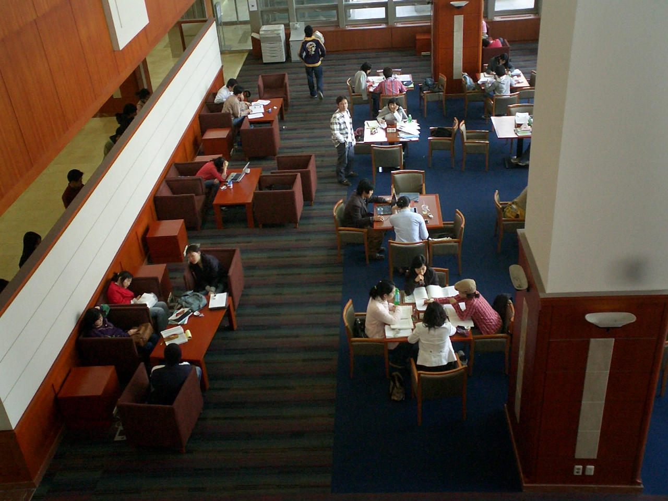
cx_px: 334
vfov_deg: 38.7
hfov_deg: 50.1
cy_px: 250
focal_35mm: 37
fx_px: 714
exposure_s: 1/40
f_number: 3.5
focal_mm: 5.6
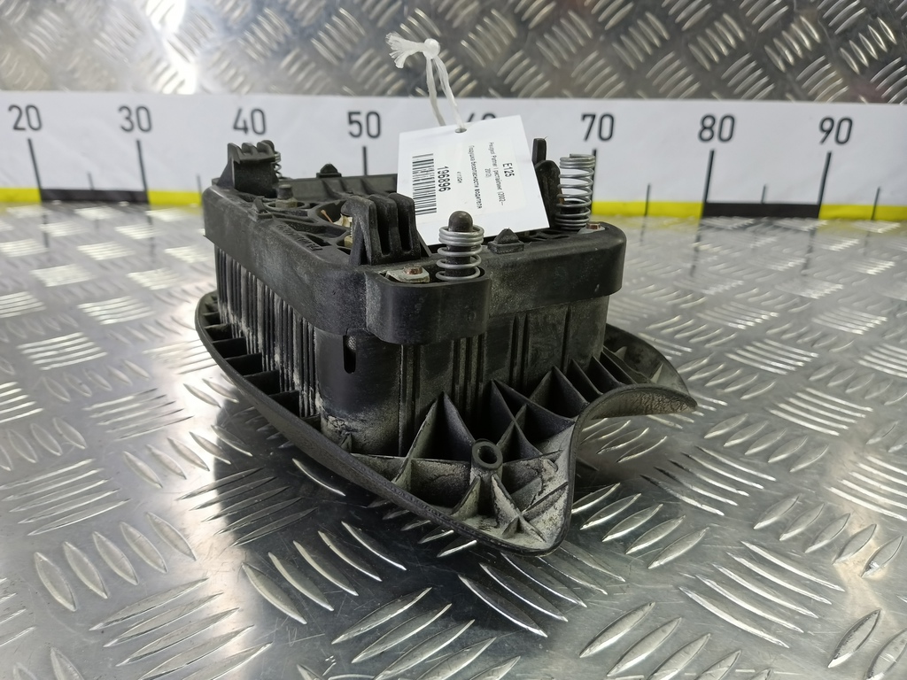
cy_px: 340
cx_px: 454
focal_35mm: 23
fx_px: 603
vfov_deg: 58.9
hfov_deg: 73.9
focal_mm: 4.11
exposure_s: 1/50
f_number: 1.6
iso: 153
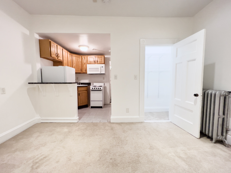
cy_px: 86
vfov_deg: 89.9
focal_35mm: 13
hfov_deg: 106.2
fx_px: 87
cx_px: 116
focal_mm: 1.57
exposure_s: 1/120
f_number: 1.8
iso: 200
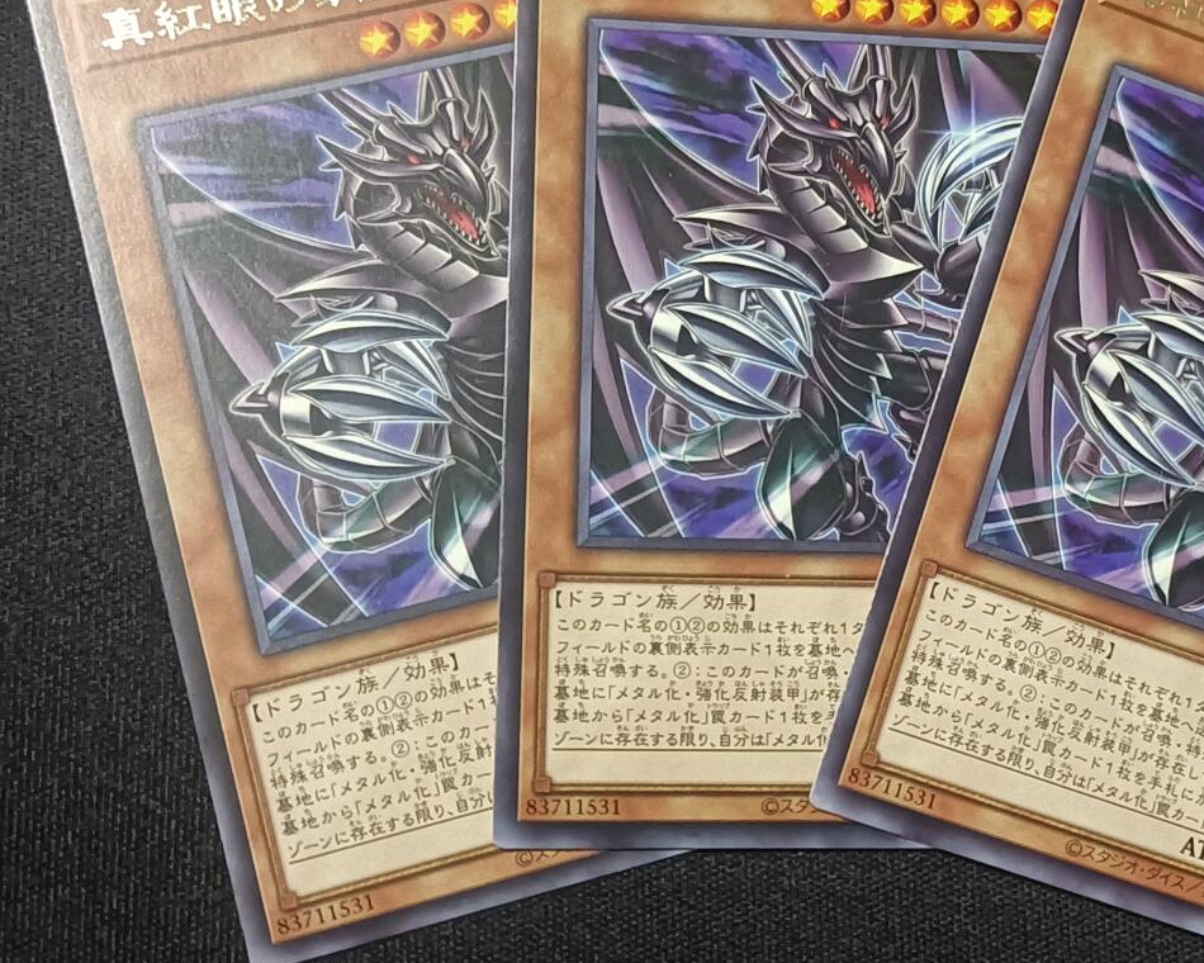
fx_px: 2102
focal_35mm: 59
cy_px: 438
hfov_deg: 31.6
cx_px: 857
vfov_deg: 25.8
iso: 1709
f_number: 1.8
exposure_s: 1/33.3
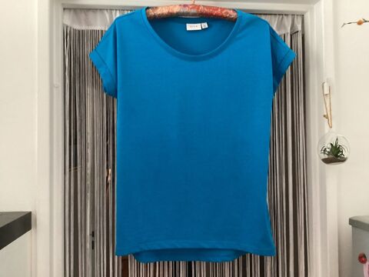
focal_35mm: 31
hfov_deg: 58.4
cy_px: 138
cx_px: 184
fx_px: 330
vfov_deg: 45.4
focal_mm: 3.3
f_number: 2.4
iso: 640
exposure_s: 1/30
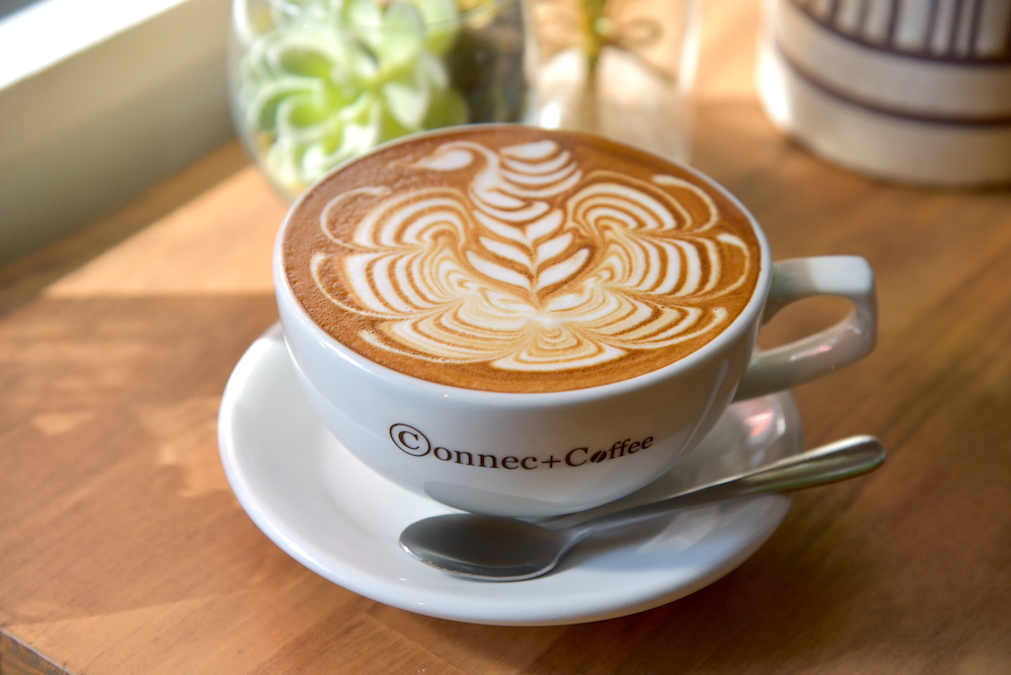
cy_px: 338
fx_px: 3372
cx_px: 506
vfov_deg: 11.4
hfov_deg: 17.1
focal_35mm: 120
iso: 900
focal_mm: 120
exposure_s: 1/100
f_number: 5
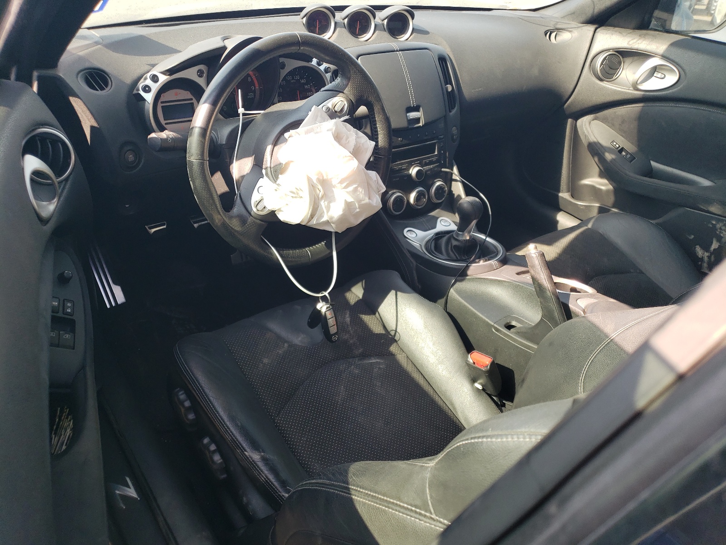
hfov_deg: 67.3
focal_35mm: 26
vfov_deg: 53.1
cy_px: 272
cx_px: 363
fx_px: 545
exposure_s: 1/233
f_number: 1.5
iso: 50
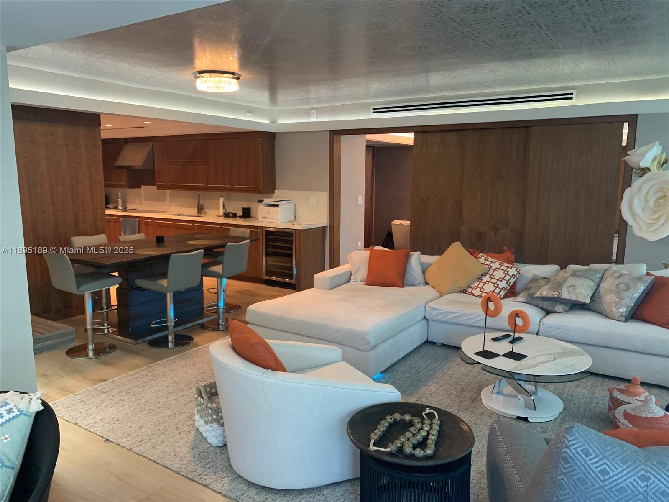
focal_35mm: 26
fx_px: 502
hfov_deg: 67.3
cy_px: 251
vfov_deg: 53.1
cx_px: 334
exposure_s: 1/60
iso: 250
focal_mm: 4.25
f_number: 1.8
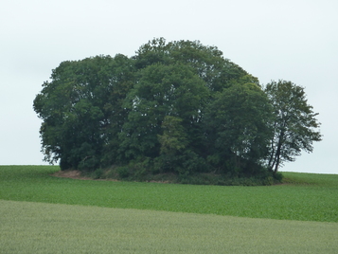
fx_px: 3897
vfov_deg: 3.7
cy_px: 127
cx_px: 169
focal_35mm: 399
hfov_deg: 5.0
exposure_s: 1/125
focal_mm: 49.2
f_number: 4.9
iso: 125
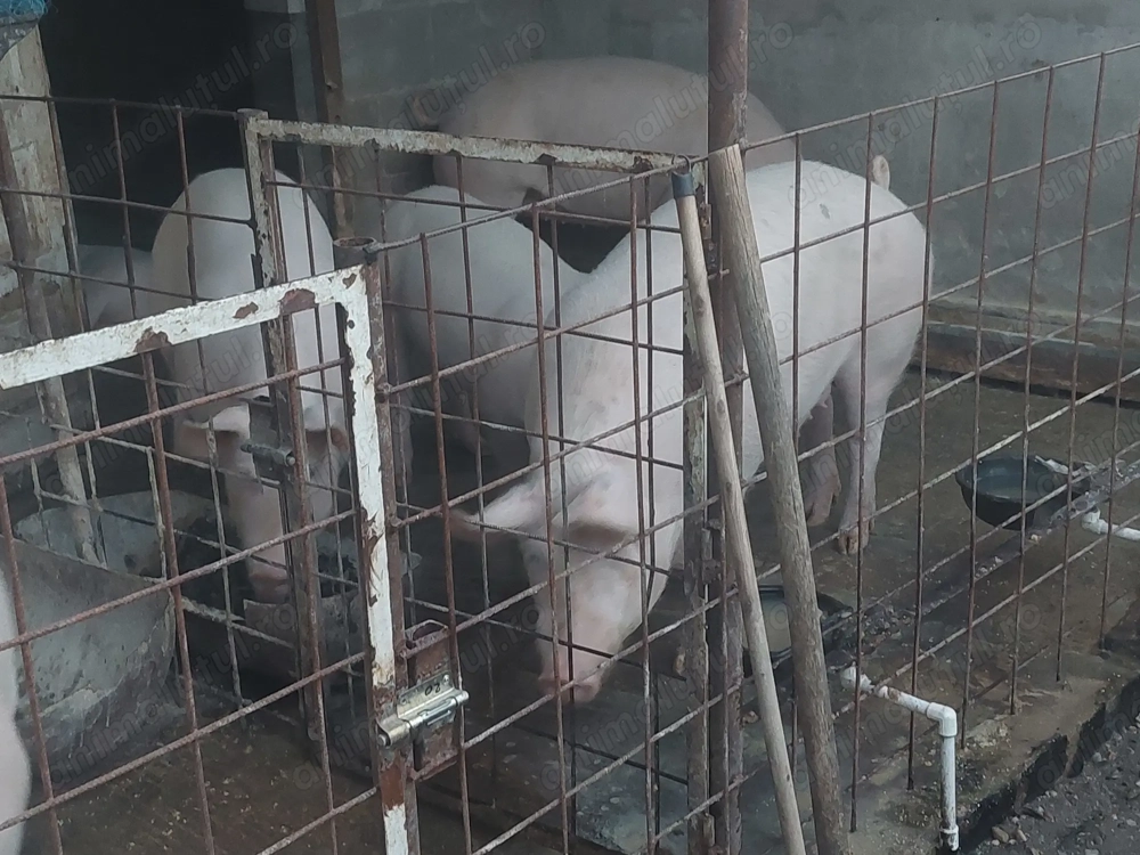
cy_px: 428
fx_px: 823
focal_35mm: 25
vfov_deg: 54.9
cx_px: 570
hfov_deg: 69.4
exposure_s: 1/14.3
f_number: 1.8
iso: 400
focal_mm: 5.23
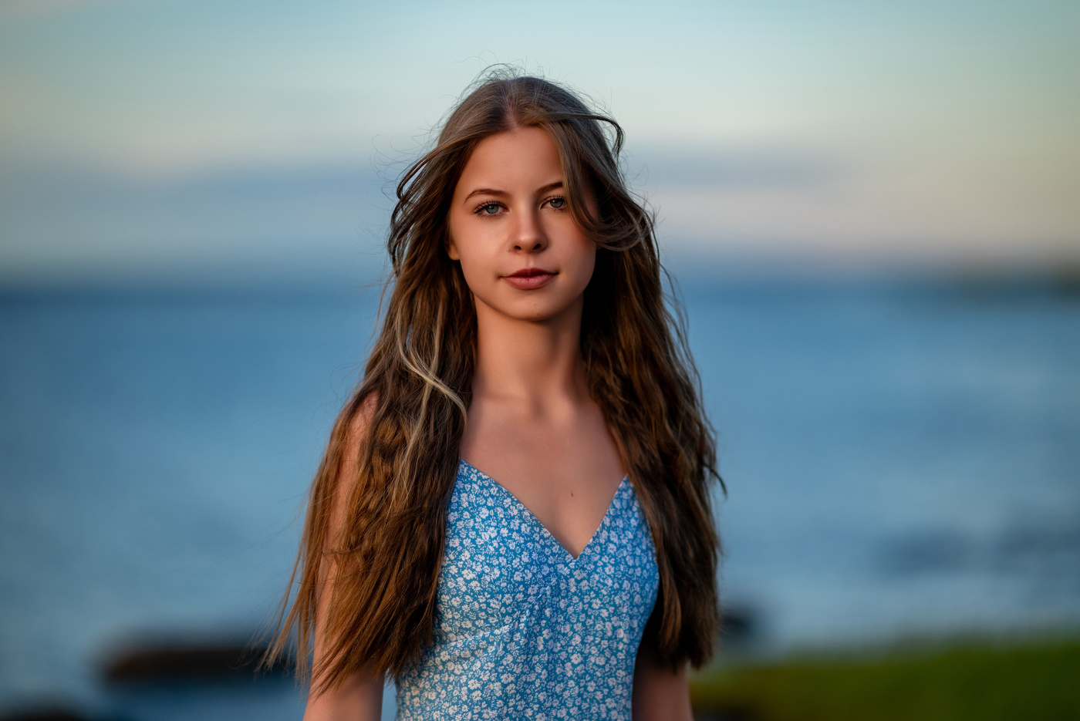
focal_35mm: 105
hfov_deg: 19.4
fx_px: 3151
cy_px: 360
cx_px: 540
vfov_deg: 13.1
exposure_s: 1/4000
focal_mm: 105
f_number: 1.4
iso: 100
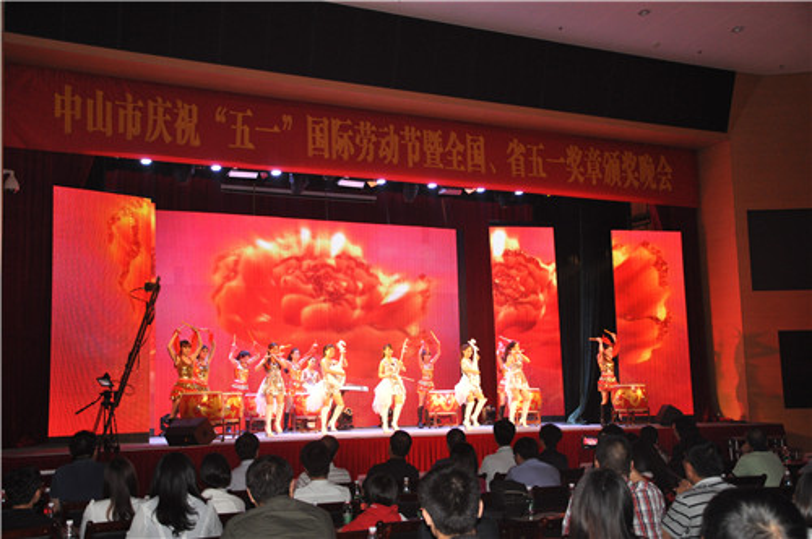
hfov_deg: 43.7
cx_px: 406
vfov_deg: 29.8
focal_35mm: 45
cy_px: 270
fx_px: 1014
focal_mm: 30
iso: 800
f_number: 4.2
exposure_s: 1/100
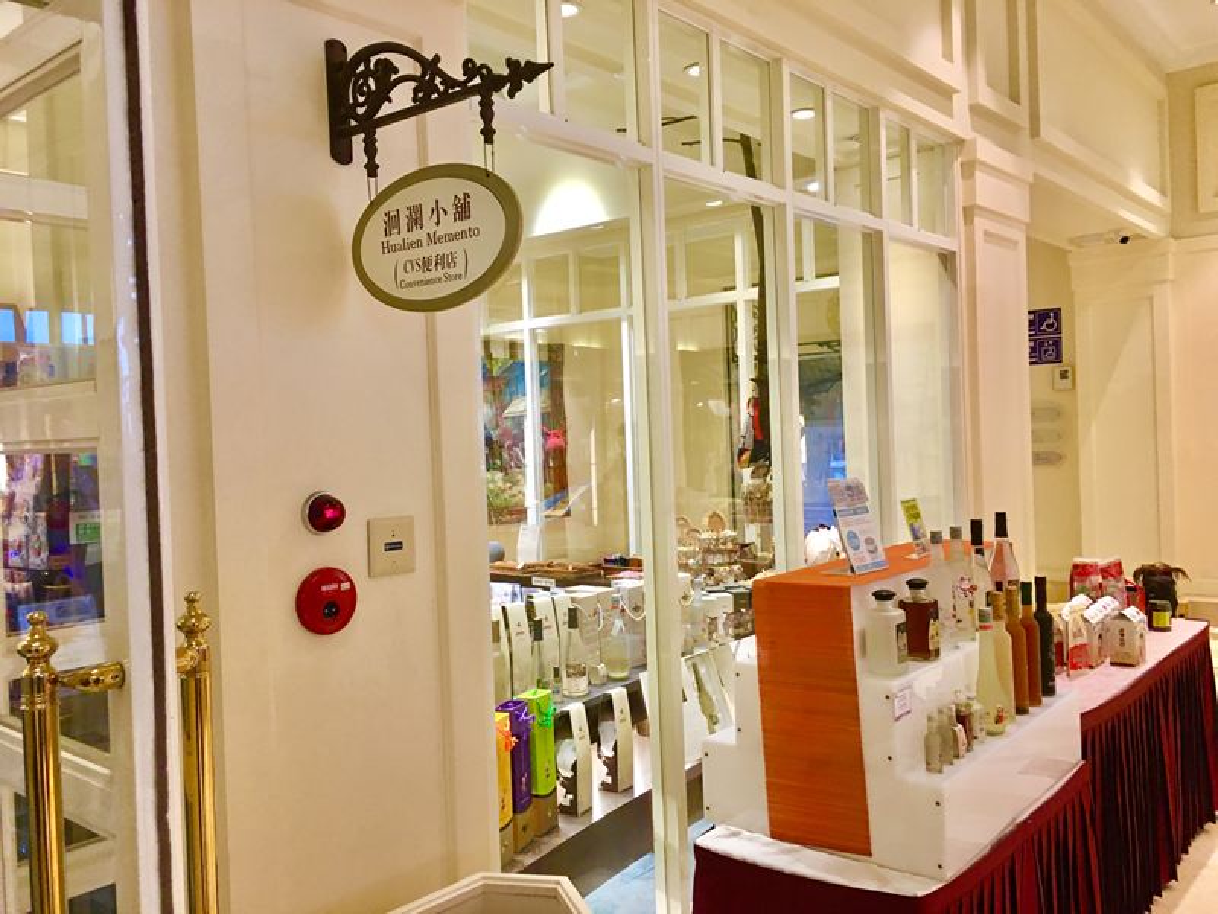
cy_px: 457
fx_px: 1020
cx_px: 609
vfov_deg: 48.2
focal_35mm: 29
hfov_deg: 61.7
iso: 64
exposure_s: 1/15
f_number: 2.2
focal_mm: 4.15
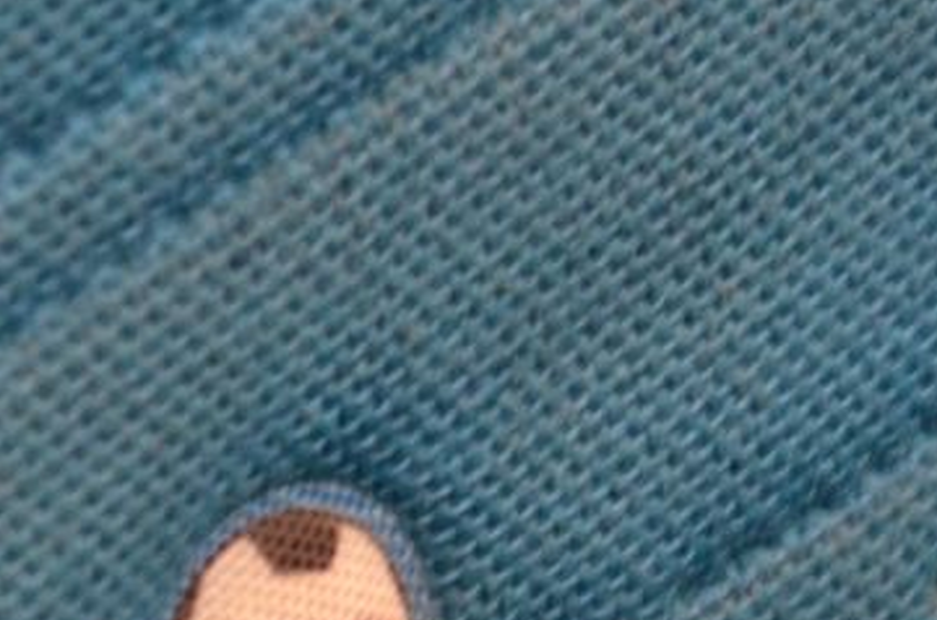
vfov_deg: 1.7
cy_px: 1086
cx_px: 549
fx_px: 20443
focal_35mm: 788
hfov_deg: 2.6
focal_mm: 105
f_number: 5.6
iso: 1600
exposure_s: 1/30
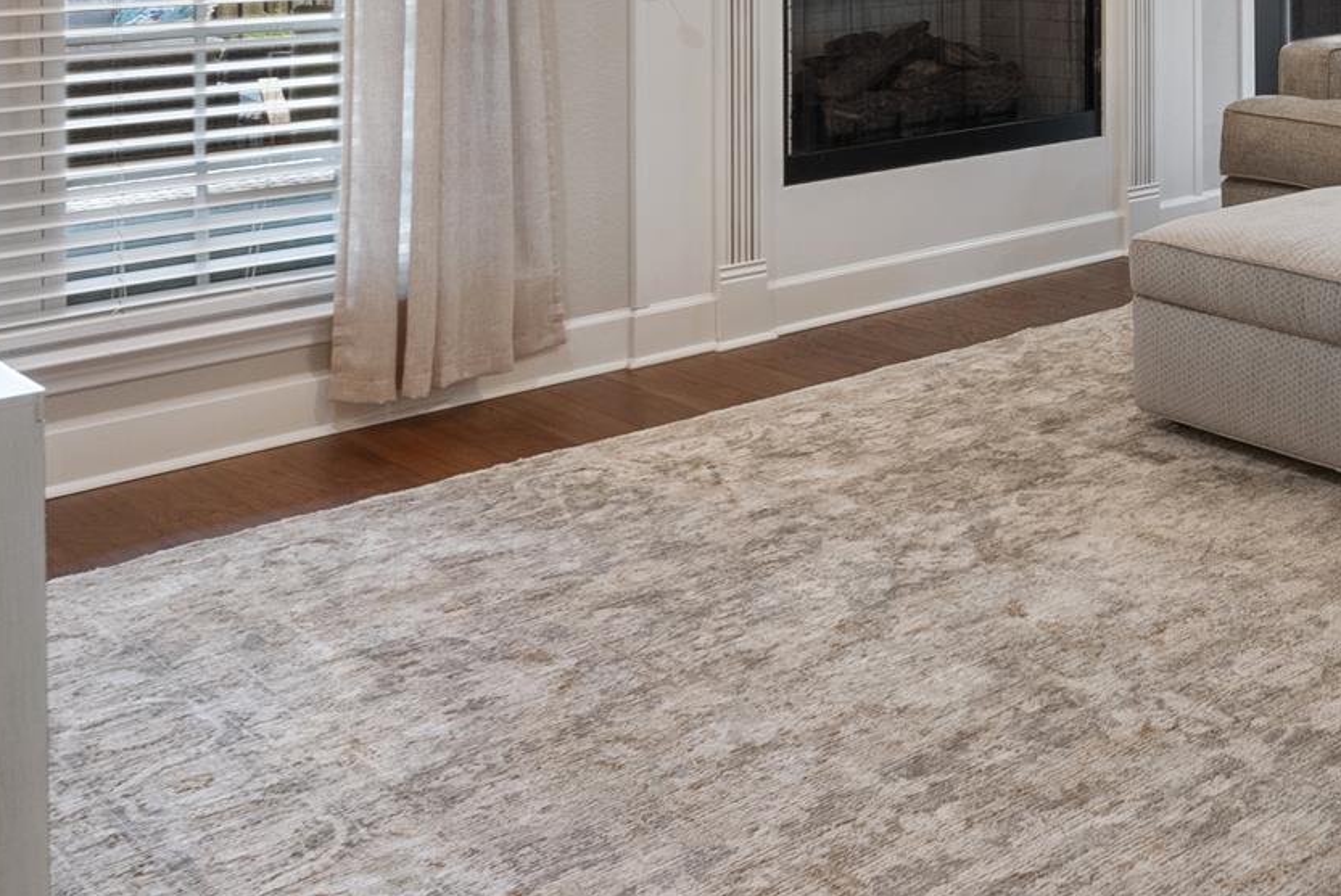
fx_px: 1790
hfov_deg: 31.3
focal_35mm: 48
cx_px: 1761
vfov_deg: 25.7
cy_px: -127
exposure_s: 1/1.25
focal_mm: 16
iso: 250
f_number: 9
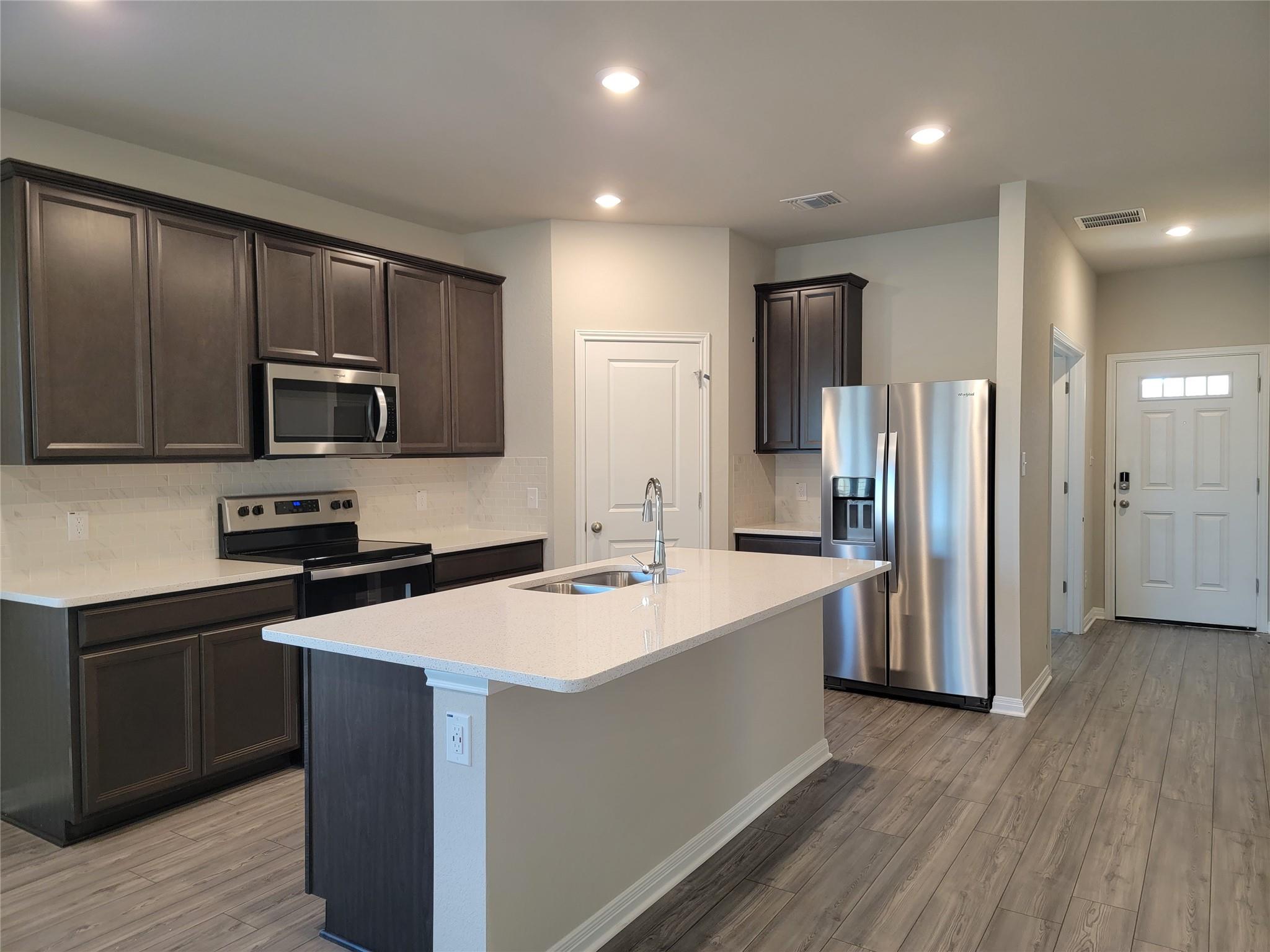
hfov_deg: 71.6
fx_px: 881
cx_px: 635
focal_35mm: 24
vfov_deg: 56.8
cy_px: 476
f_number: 1.8
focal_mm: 6.7
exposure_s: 1/120
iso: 250
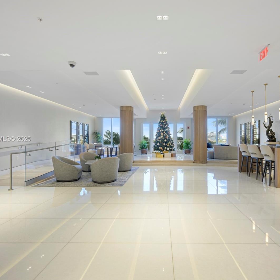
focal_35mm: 18
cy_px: 139
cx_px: 160
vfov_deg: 80.7
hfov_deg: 80.2
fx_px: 165
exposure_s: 1/4
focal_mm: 14
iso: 100
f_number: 9
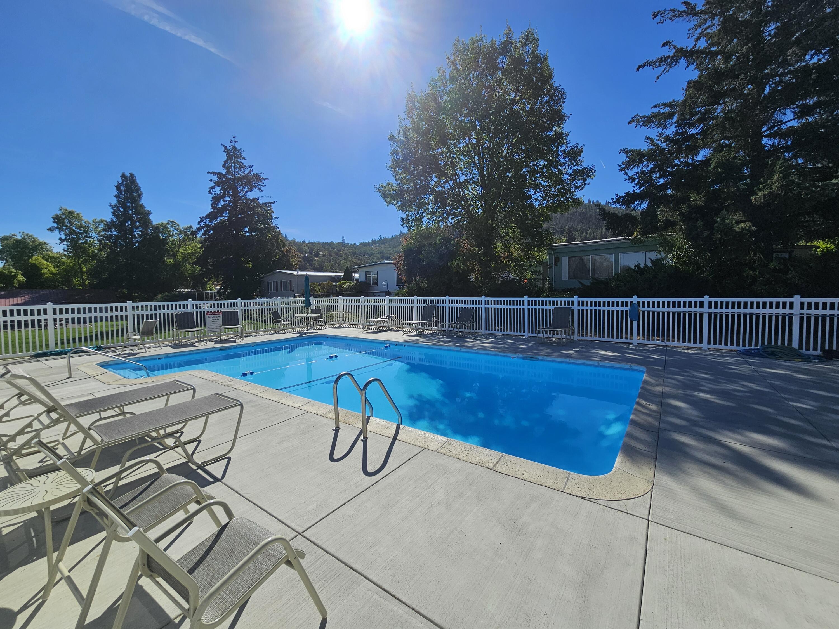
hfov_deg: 106.2
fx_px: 315
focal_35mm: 13
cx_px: 420
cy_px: 314
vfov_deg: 89.9
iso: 50
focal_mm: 2.2
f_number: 2.2
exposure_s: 1/3882
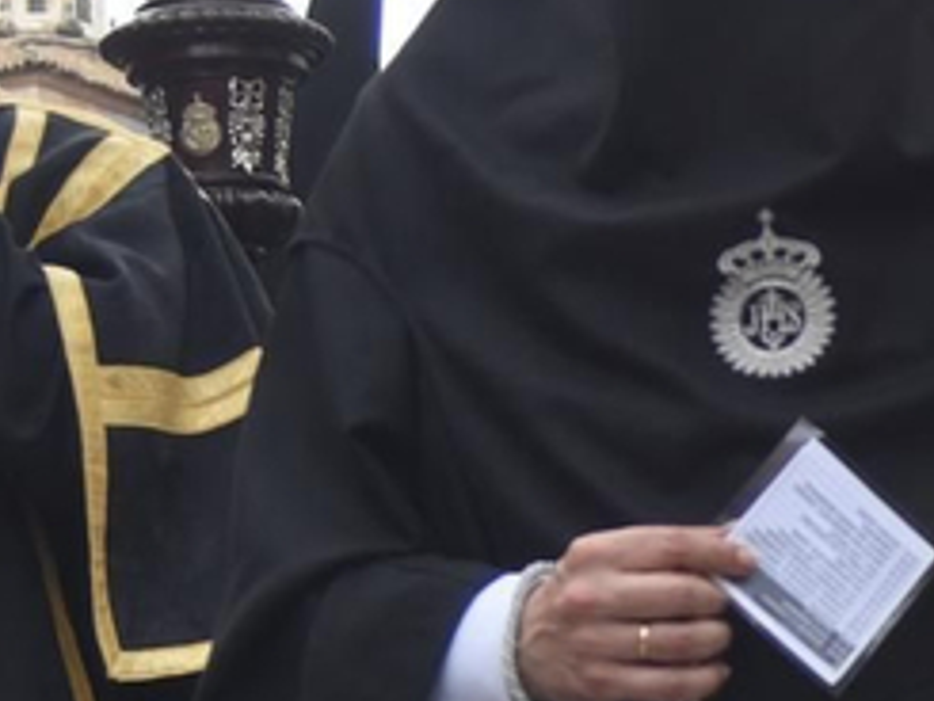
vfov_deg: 8.1
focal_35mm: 182
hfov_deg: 10.4
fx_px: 4913
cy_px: 686
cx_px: 1506
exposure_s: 1/320
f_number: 5.6
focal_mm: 29
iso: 180
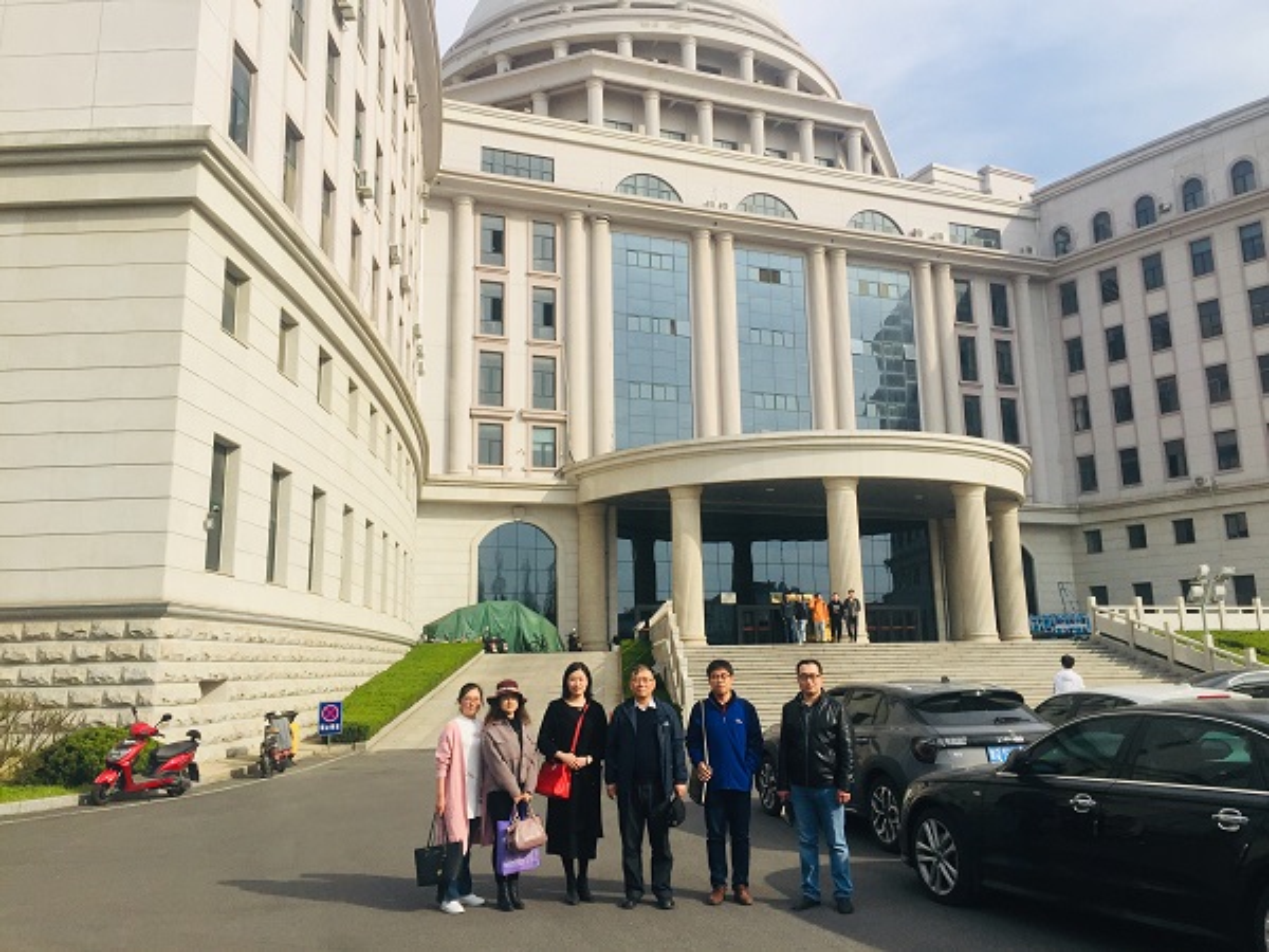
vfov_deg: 48.2
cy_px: 476
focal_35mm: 29
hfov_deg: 61.7
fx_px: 1063
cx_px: 634
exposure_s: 1/1799
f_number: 2.2
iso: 32
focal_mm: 4.15
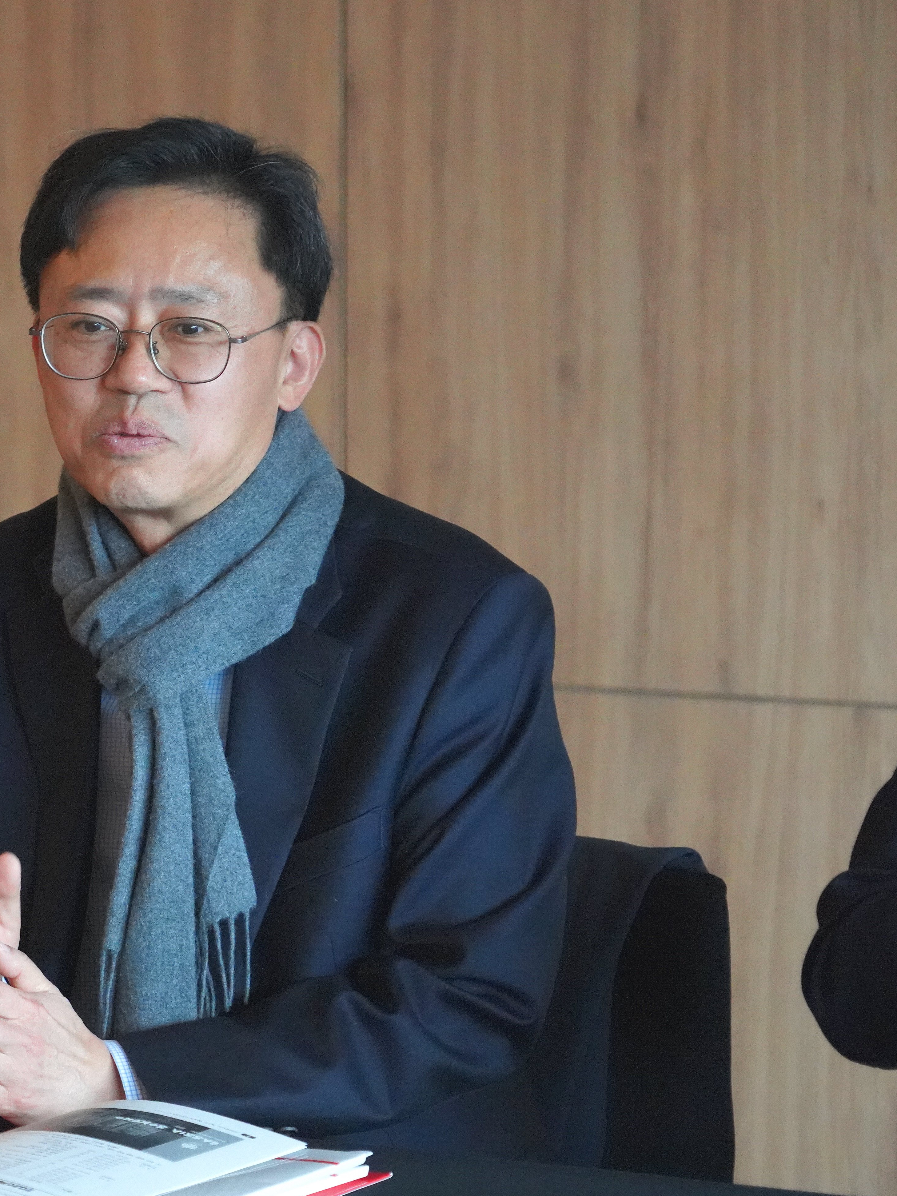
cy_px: 604
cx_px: 21
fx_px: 6254
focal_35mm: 181
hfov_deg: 8.2
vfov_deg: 10.9
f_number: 6.3
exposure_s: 1/160
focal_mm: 122
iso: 12800
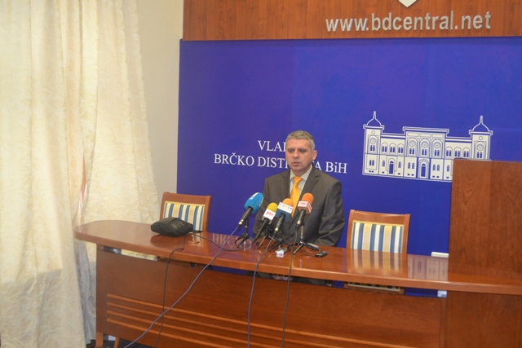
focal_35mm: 52
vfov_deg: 25.8
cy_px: 174
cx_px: 261
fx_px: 761
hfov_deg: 37.8
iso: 900
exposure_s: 1/60
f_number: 5
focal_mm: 35
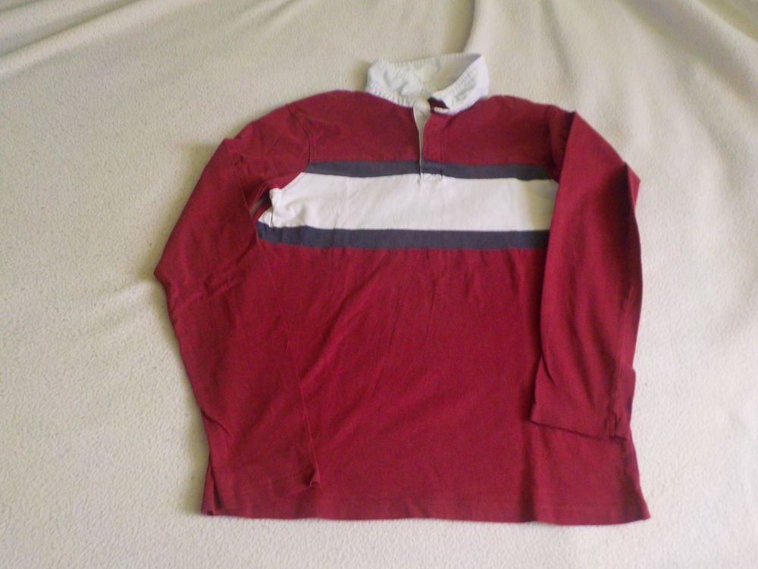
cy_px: 284
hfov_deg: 60.0
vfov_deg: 46.8
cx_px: 379
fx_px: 657
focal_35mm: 30
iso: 320
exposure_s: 1/30
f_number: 3.3
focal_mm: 4.1
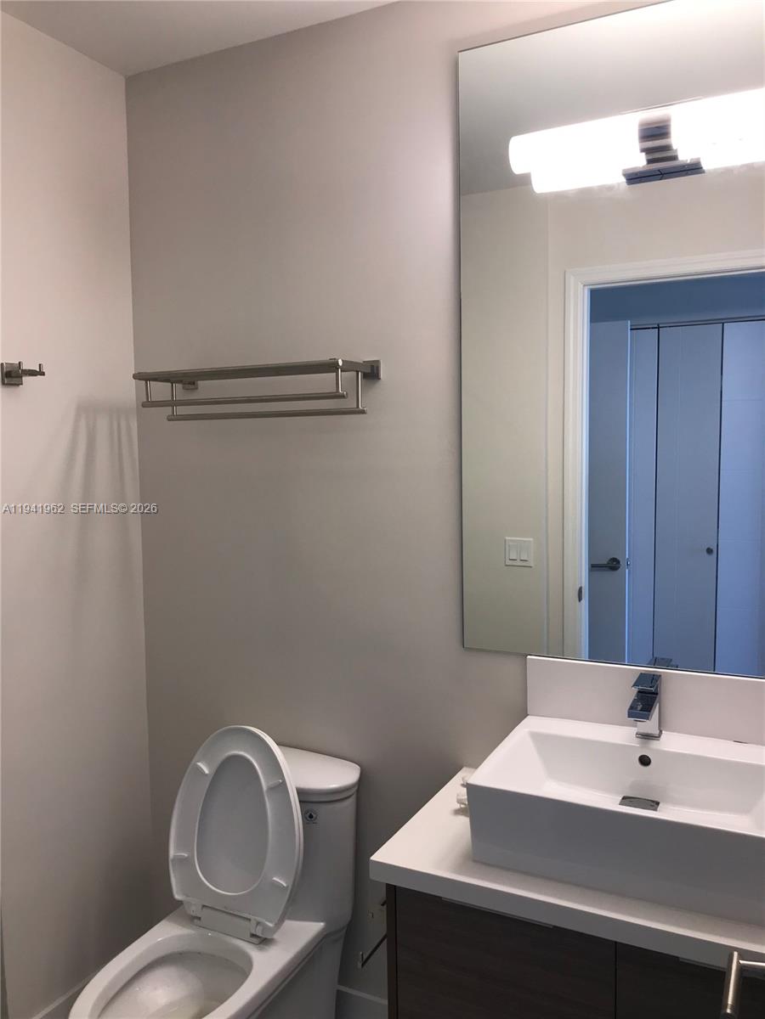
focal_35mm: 28
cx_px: 382
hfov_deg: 49.7
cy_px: 510
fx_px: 825
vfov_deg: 63.4
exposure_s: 1/60
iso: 25
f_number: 1.8
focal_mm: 3.99
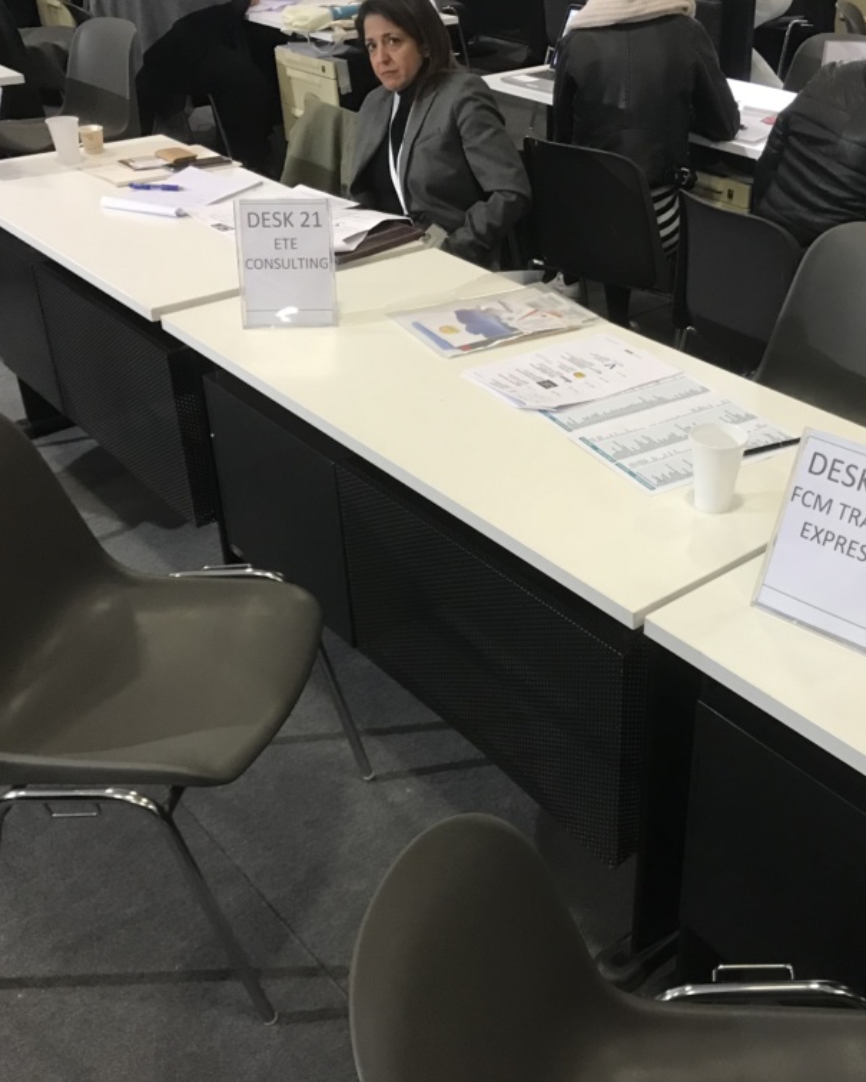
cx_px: 563
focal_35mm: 37
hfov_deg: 39.8
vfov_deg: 49.1
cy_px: 540
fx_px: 1185
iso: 64
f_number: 1.8
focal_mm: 3.99
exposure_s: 1/17
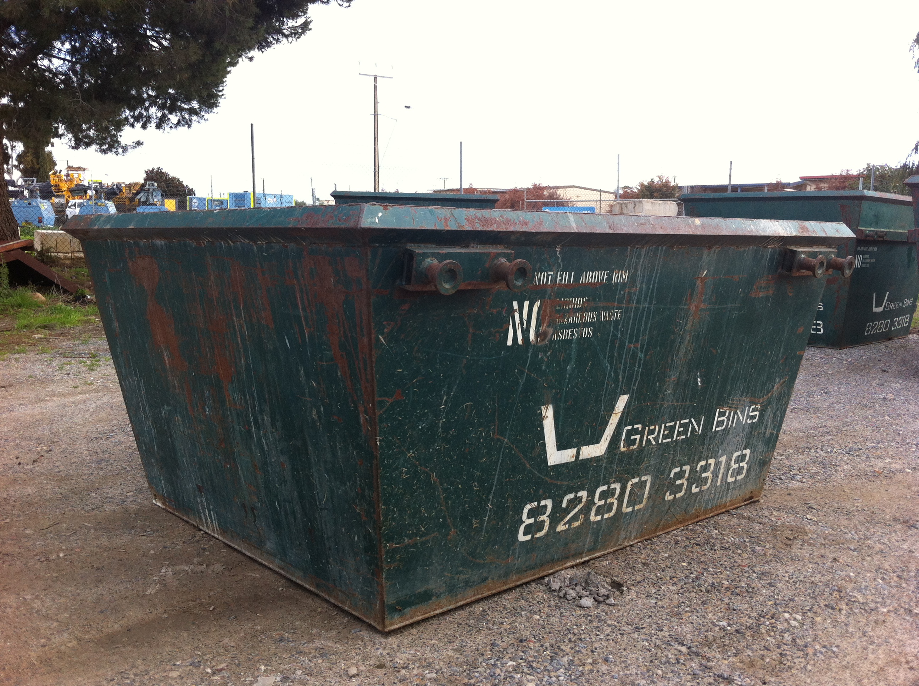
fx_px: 928
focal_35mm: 35
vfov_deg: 40.6
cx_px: 460
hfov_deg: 52.7
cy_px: 343
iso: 80
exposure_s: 1/164
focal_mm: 3.85
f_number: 2.8
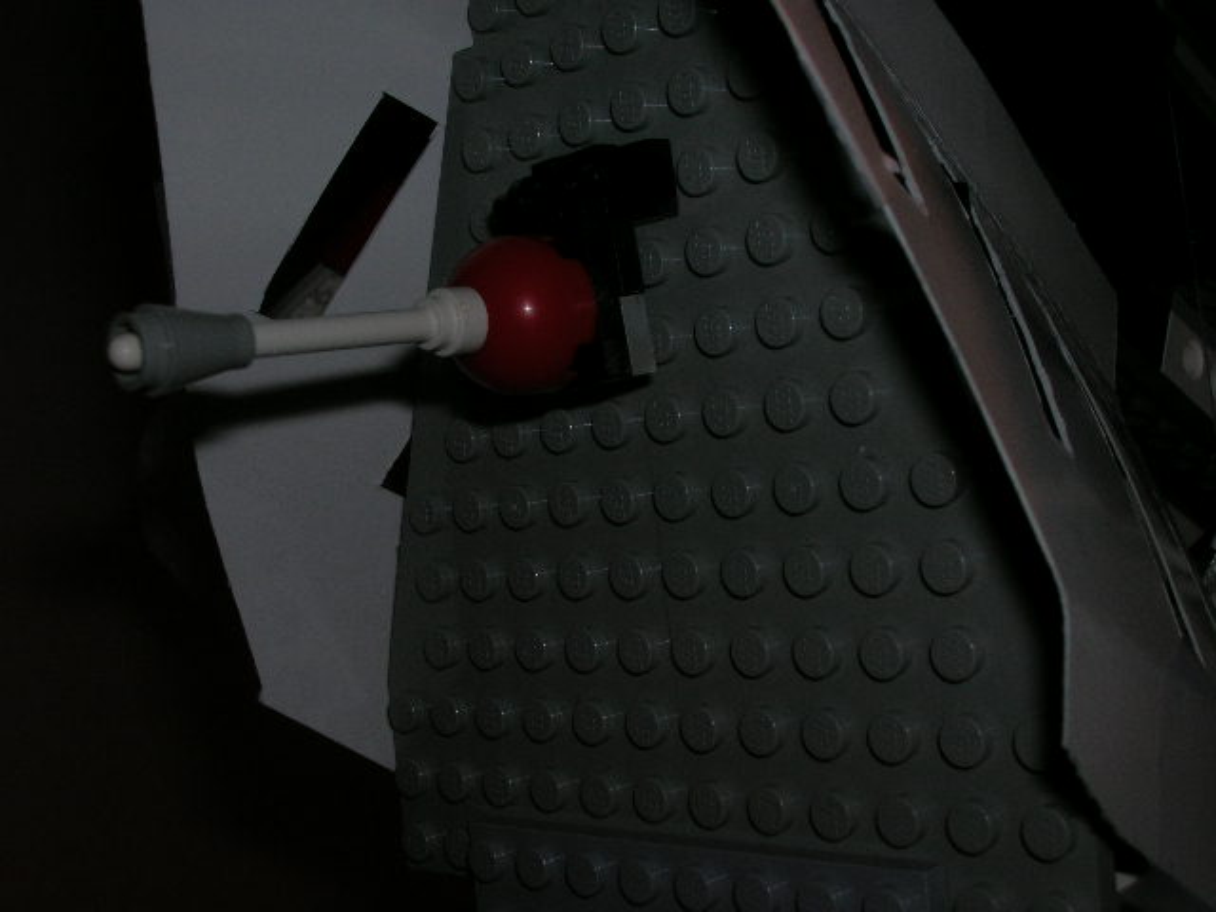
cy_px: 456
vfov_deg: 29.1
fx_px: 1756
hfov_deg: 38.2
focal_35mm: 50
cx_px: 608
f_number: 5.6
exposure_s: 1/60.1
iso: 50
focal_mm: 8.4
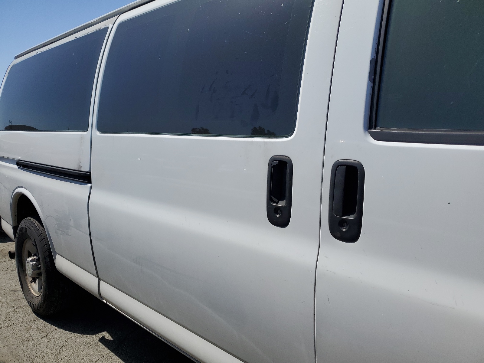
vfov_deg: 53.1
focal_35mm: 26
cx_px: 242
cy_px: 182
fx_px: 364
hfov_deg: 67.3
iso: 50
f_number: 1.5
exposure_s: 1/10000
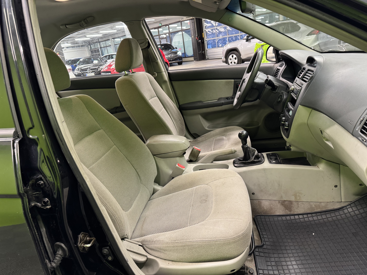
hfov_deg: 71.6
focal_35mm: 24
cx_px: 184
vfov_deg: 56.8
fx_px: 254
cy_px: 138
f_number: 1.78
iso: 320
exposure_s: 1/50
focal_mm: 6.76
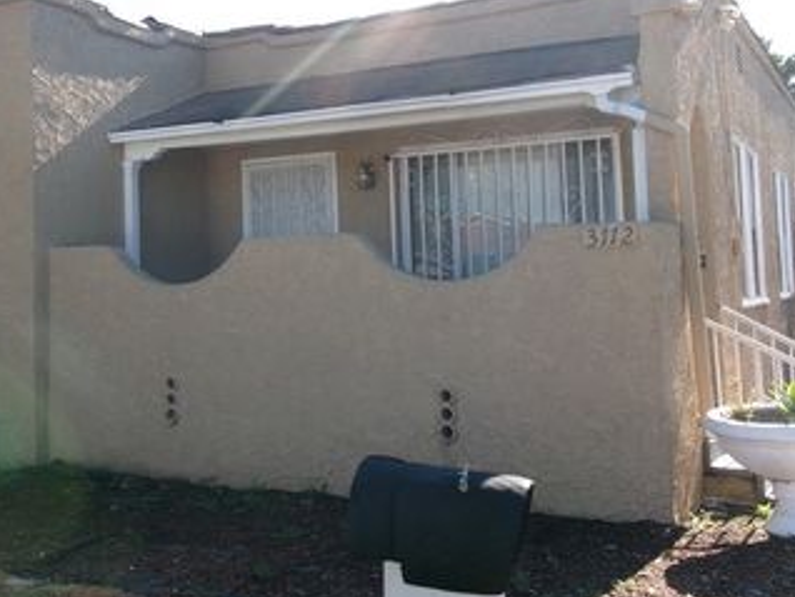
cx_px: 235
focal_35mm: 44
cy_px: 201
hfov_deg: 42.1
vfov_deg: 32.7
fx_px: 1011
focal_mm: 5.1
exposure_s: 1/50
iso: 100
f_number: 10.8
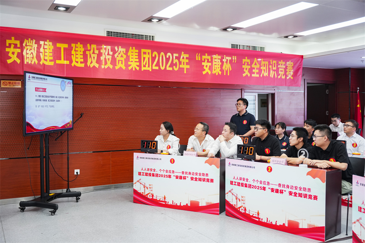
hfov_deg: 51.5
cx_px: 182
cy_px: 122
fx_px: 378
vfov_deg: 35.6
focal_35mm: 37
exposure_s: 1/160
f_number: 2.8
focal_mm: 37.3
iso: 640
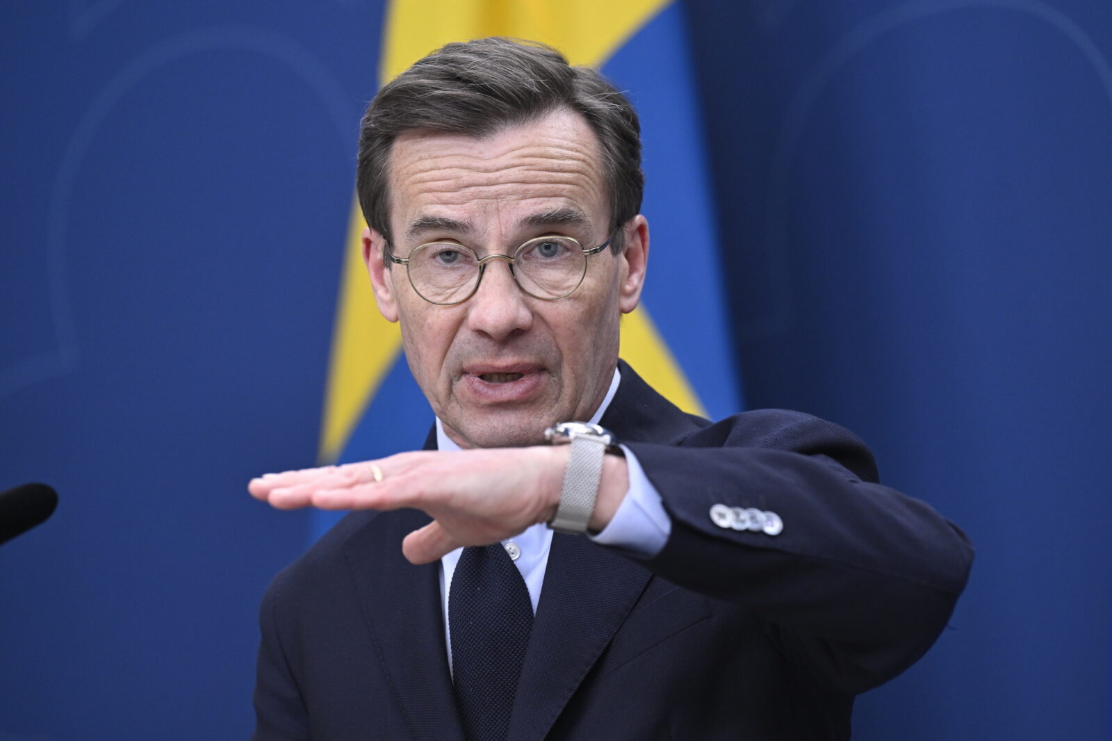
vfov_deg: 6.9
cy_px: 370
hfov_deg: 10.3
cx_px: 556
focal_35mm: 200
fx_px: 6176
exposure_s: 1/320
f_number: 4
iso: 2000
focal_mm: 200
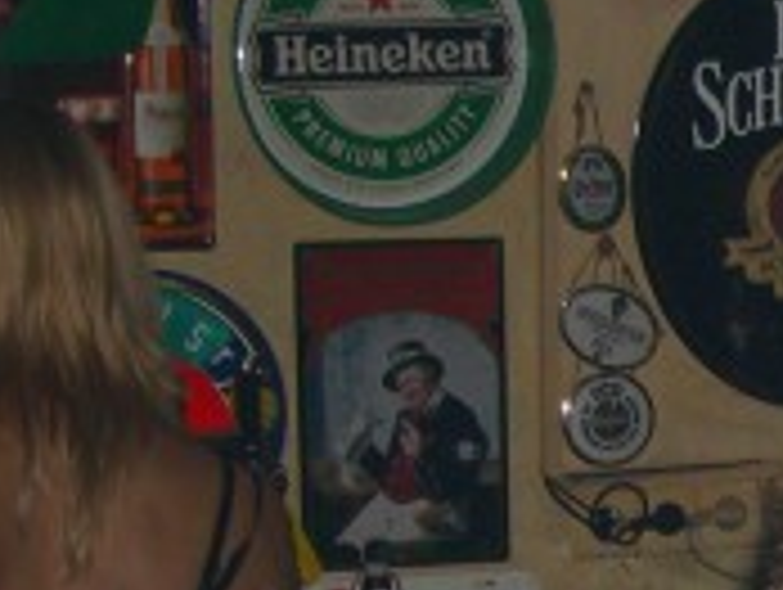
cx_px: 1422
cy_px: 730
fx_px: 4779
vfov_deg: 7.0
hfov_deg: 9.0
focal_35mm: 211
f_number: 3.1
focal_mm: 9.5
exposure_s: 1/60
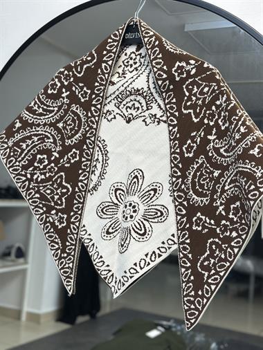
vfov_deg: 39.6
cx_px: 132
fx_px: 486
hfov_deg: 30.3
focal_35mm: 48
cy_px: 175
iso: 80
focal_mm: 6.86
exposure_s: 1/100
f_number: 1.78
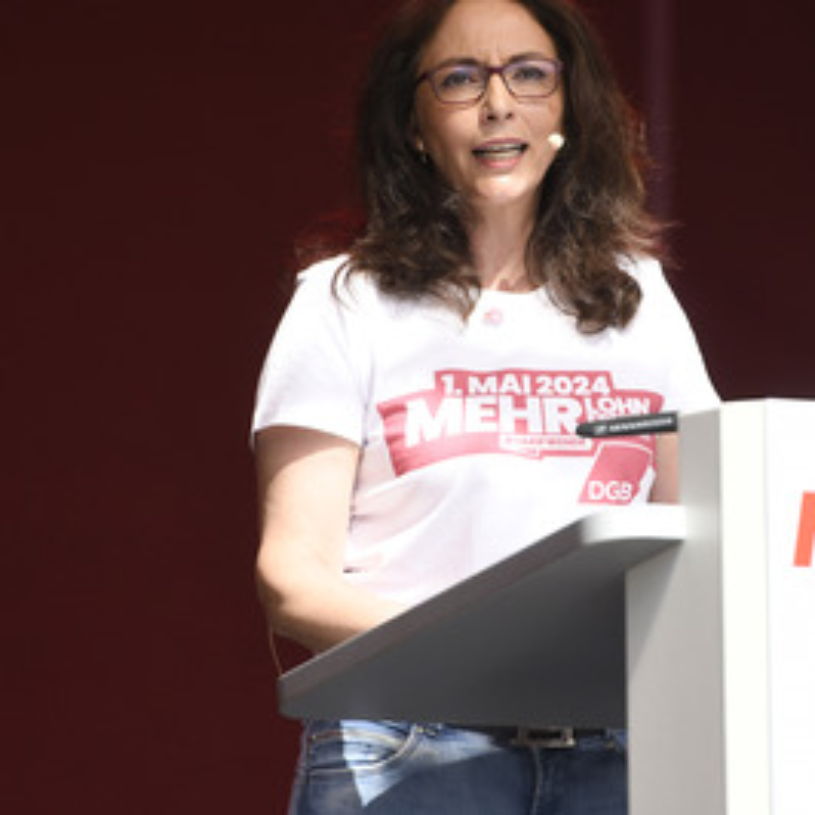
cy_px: 362
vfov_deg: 6.1
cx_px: 617
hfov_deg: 6.1
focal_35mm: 288
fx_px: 7671
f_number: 4
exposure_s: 1/3200
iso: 640
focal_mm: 200
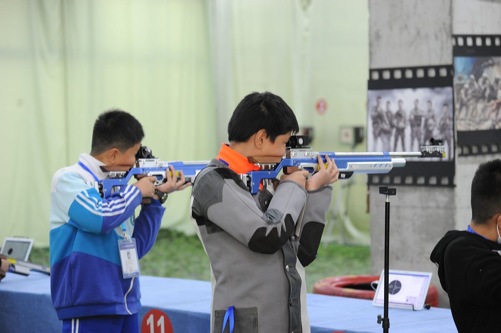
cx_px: 250
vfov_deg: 13.4
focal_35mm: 102
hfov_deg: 20.0
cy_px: 166
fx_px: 1418
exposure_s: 1/40
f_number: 4
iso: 800
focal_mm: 102
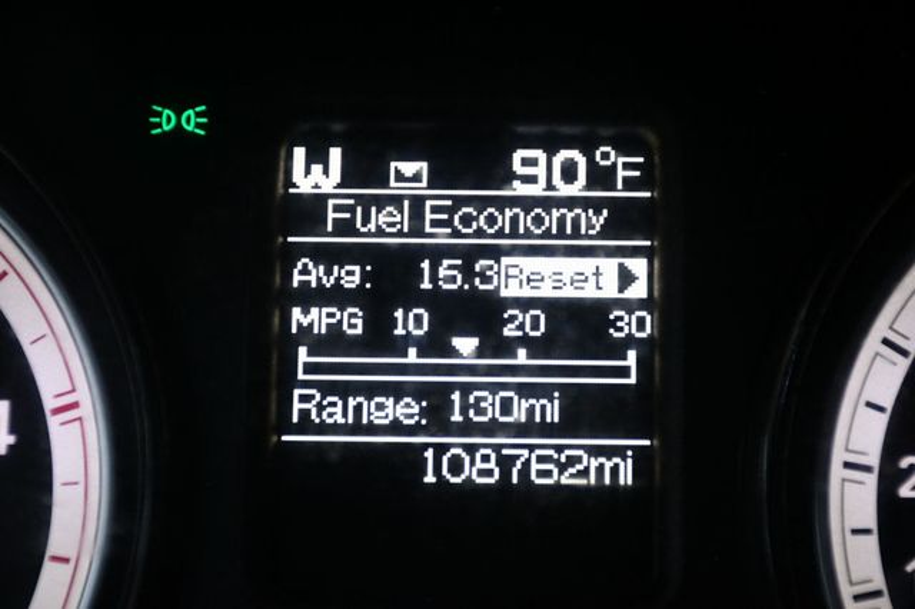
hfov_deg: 15.2
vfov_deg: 10.1
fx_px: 3429
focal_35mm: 135
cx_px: 458
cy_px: 304
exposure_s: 1/125
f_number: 5.3
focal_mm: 90
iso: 1400
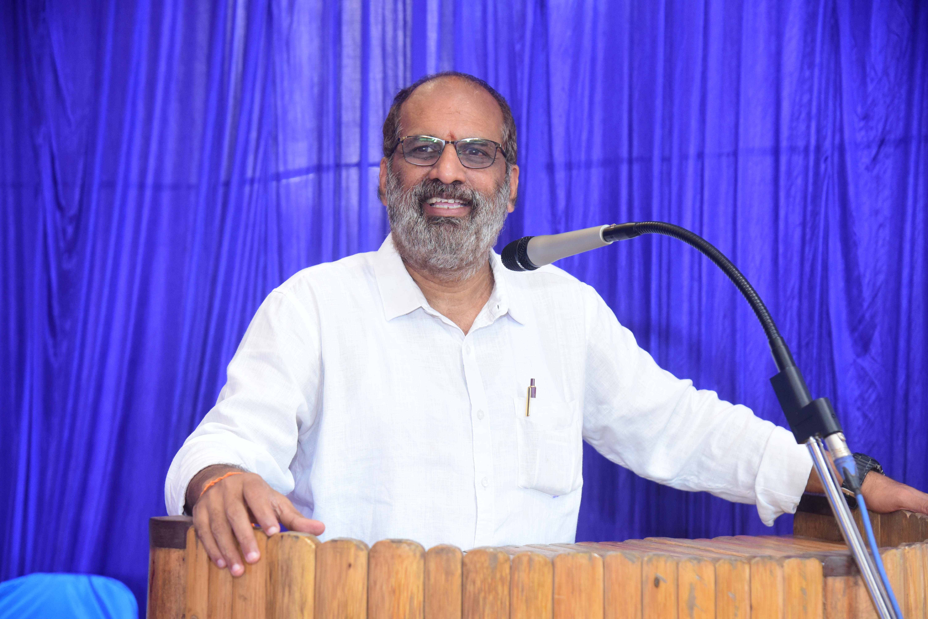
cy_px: 310
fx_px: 1805
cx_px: 464
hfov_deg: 28.8
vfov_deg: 19.5
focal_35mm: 70
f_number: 4.5
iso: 2500
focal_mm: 70
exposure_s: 1/160
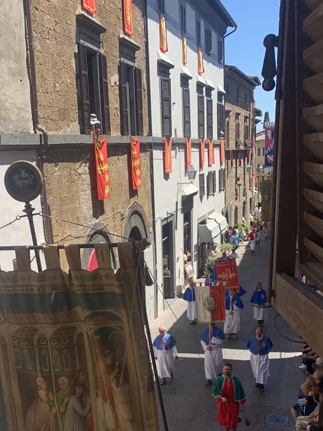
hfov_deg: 31.7
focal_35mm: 45
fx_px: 560
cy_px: 336
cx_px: 92
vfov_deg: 40.6
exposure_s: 1/1490
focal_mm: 4.25
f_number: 1.8
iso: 25
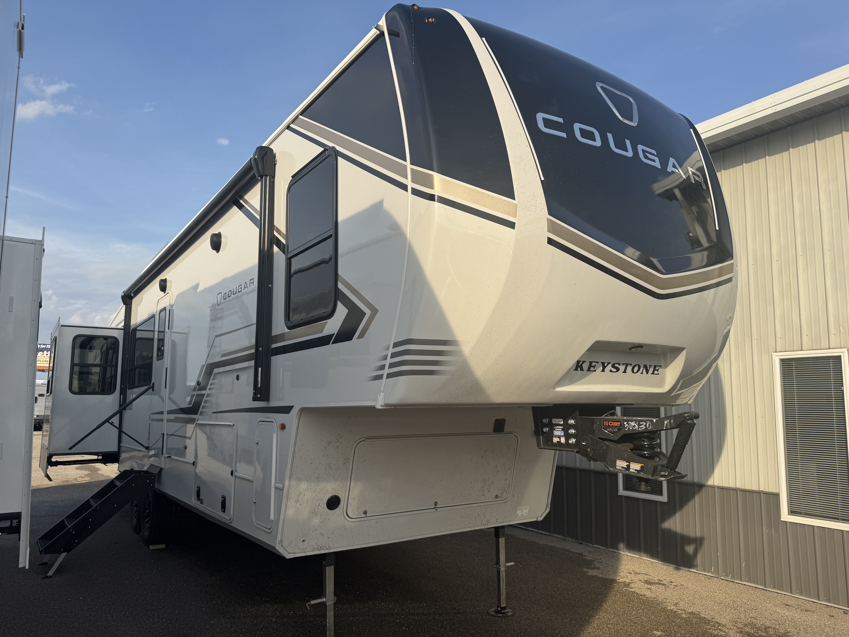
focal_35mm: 24
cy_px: 318
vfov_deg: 56.8
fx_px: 589
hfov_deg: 71.6
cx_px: 424
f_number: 1.78
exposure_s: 1/3413
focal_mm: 6.76
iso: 80
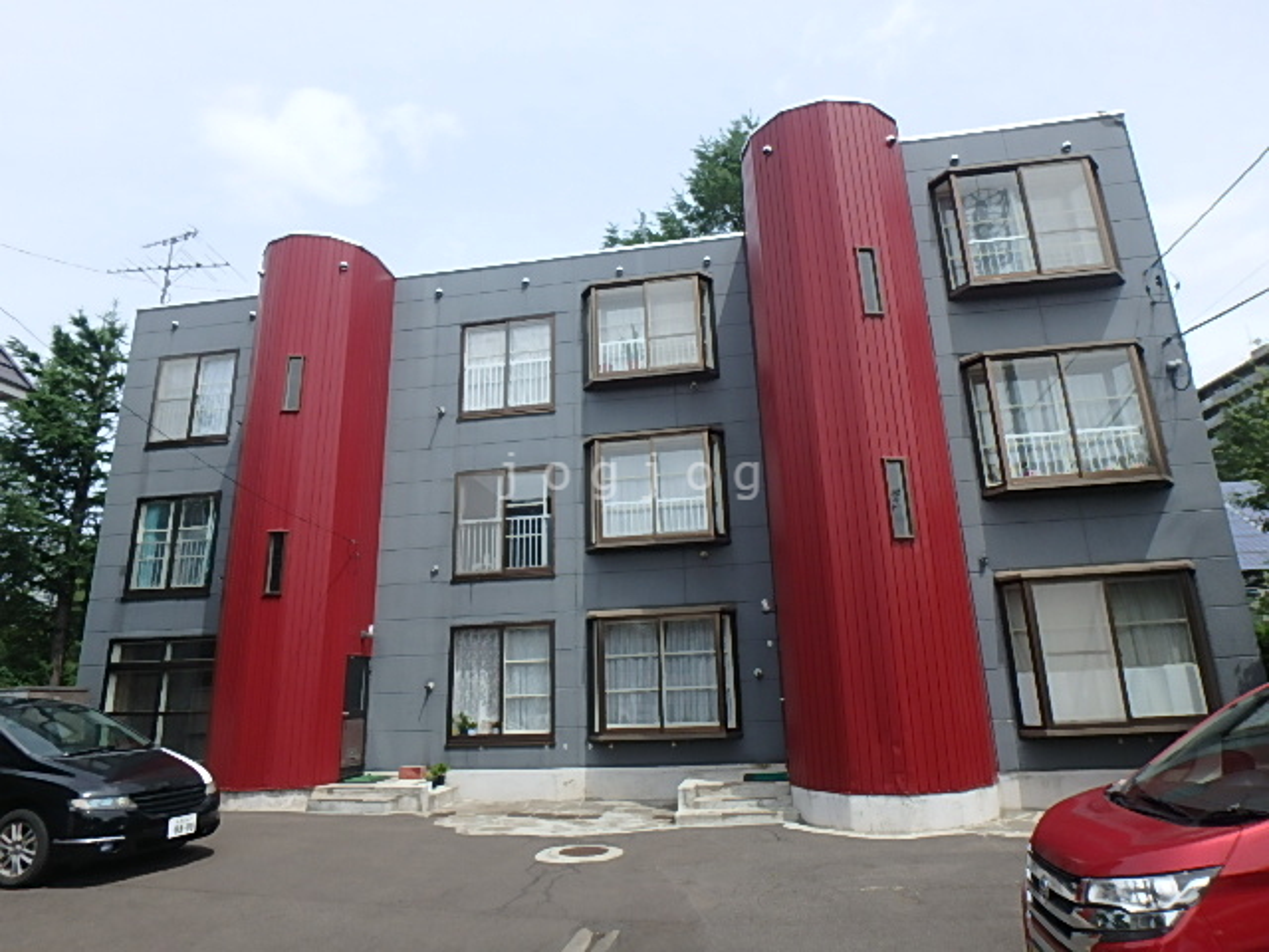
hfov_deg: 79.0
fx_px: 770
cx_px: 634
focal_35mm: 21
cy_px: 476
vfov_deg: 63.4
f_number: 3.5
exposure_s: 1/1000
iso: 125
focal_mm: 3.7
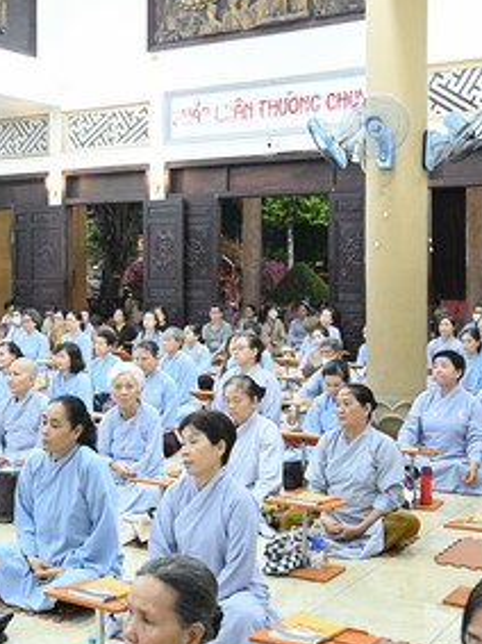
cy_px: 291
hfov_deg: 27.3
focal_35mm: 53
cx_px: 148
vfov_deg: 36.2
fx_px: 985
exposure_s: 1/250
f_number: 4
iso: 16000
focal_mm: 24
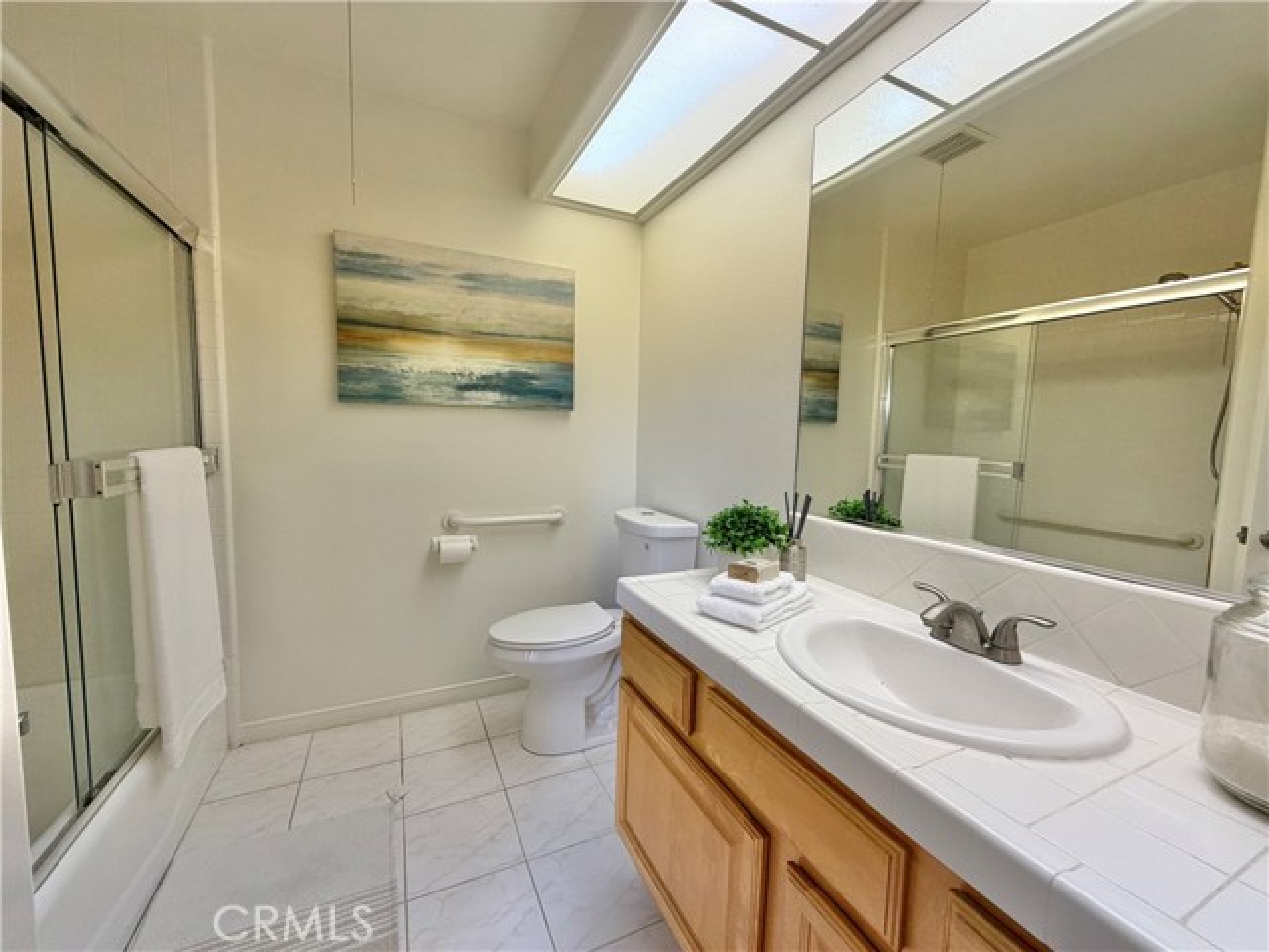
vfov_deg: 85.7
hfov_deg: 102.1
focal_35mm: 14
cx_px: 634
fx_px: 513
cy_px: 476
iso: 160
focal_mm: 2.22
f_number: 2.2
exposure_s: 1/120
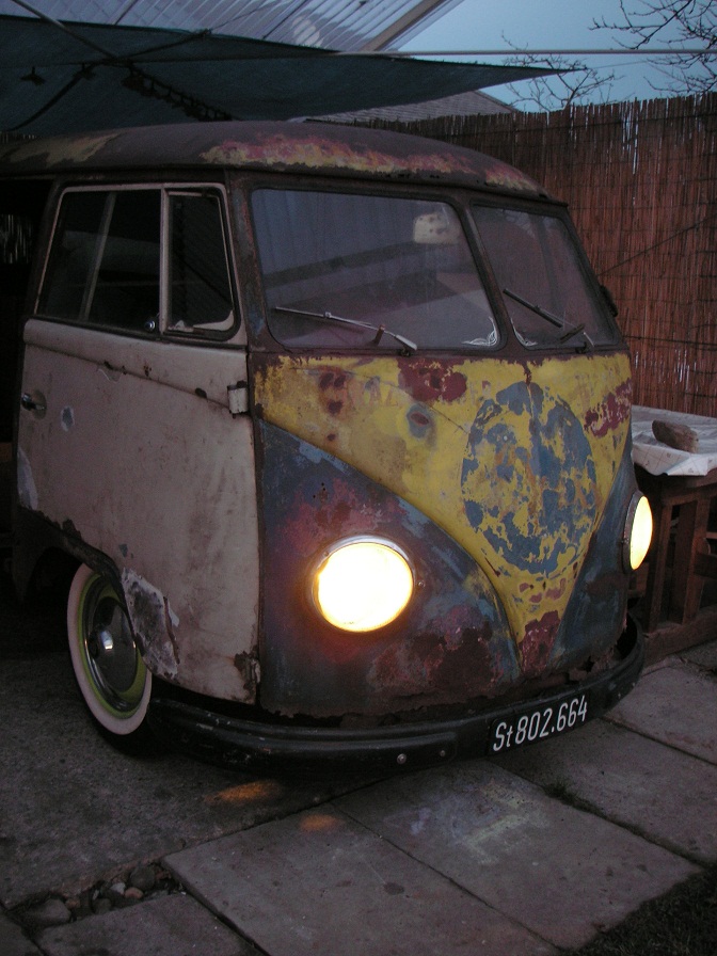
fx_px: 1049
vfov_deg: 49.0
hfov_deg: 37.7
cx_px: 358
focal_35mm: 38
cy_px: 478
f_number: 3.3
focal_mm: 6.3
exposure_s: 1/10
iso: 100
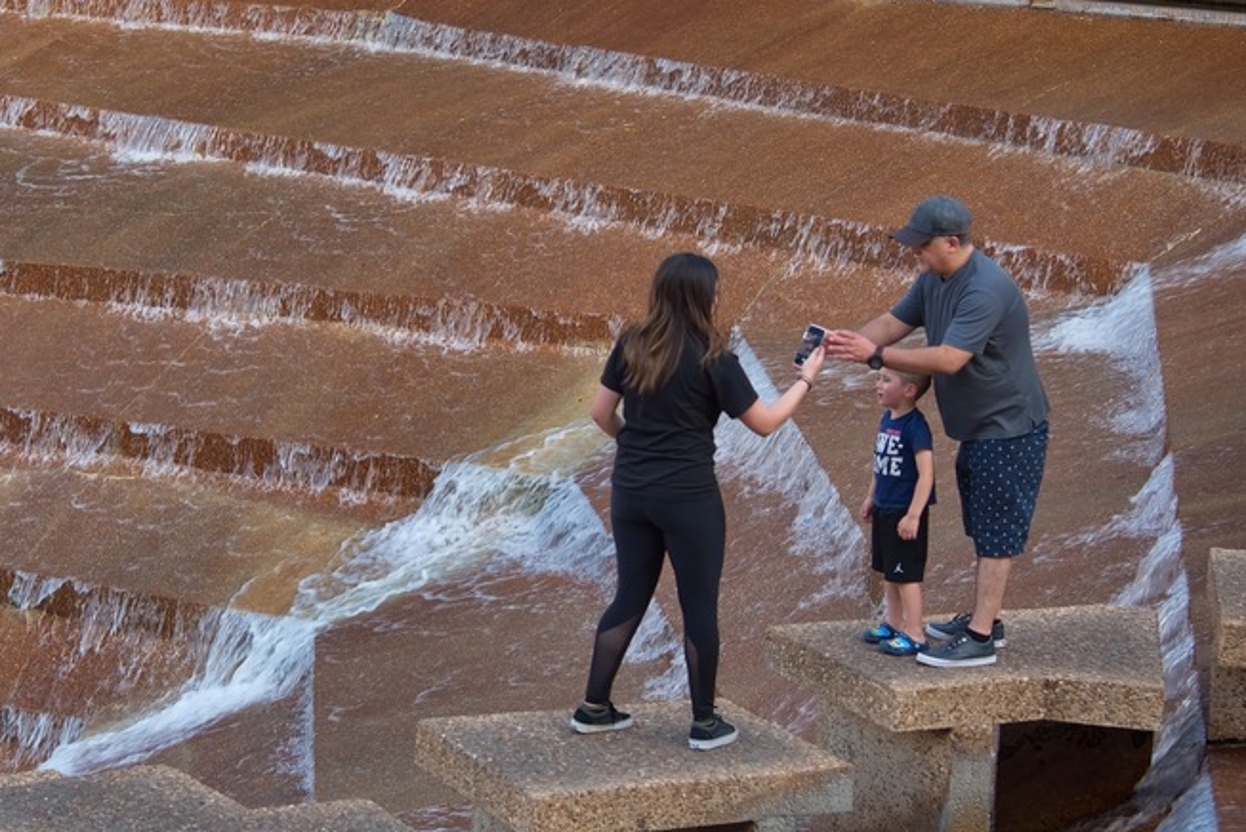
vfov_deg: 14.0
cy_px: 317
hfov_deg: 20.6
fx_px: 3393
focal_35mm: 98
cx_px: 309
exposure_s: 1/100
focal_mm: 50
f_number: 4.5
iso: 100
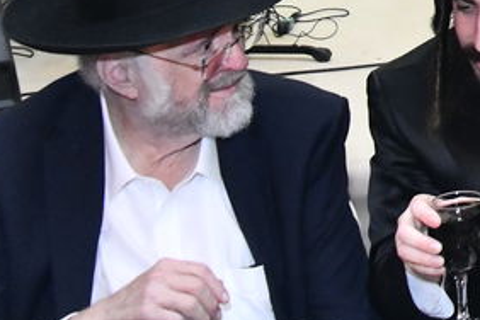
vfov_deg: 8.9
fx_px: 1853
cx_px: 1113
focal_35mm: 139
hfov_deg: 12.1
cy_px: -442
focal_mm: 28
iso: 2500
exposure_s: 1/125
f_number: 5.6
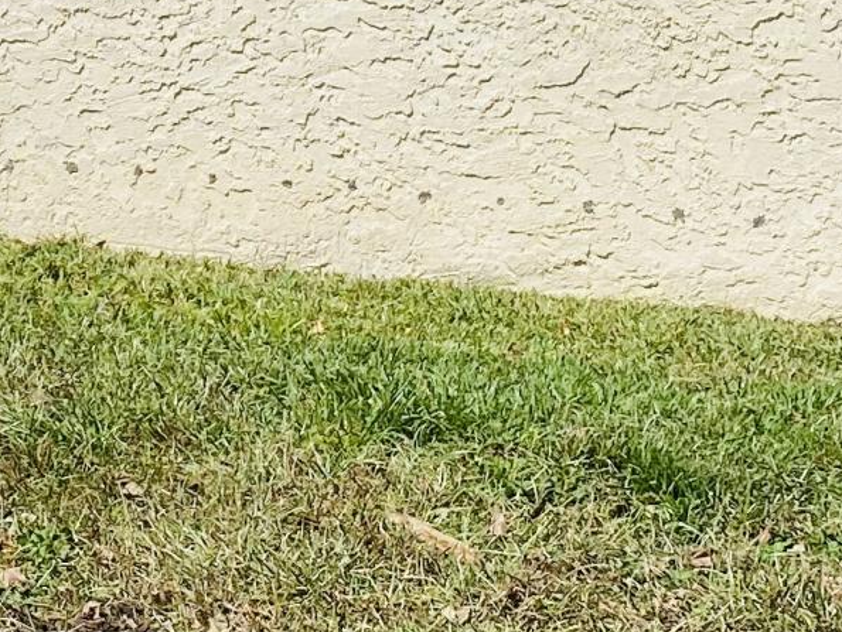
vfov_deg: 10.9
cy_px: -329
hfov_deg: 14.7
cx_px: -52
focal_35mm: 131
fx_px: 3188
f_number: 1.8
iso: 32
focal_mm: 4.25
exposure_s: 1/3861
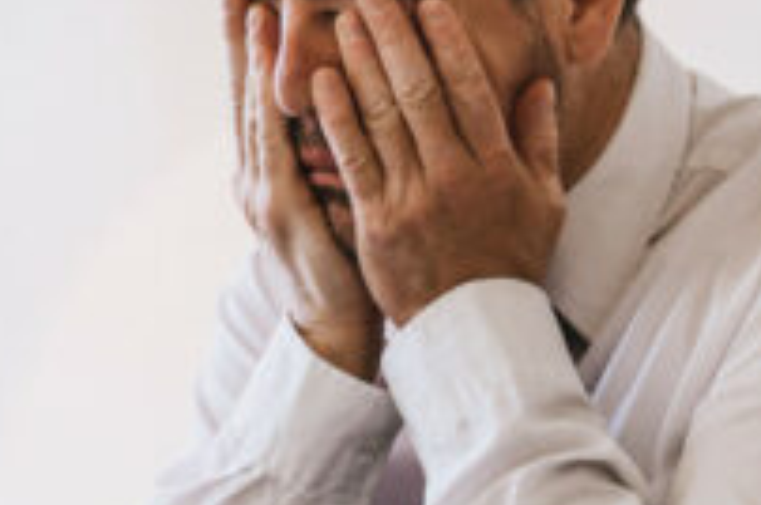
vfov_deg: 7.4
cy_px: 264
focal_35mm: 186
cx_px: -60
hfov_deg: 10.9
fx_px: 3926
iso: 320
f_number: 2.5
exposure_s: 1/200
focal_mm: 50
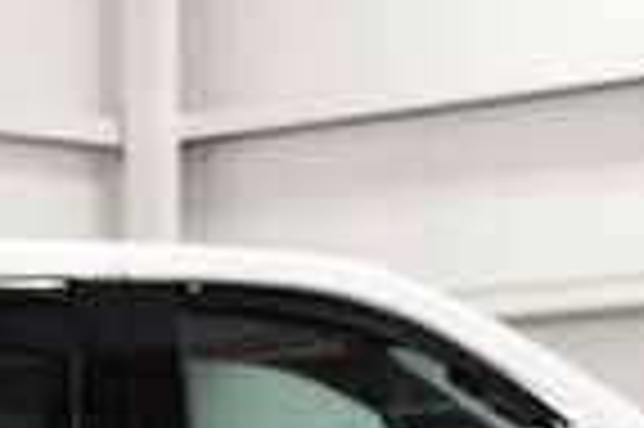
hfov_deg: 10.5
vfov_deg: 6.9
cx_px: -9
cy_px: 728
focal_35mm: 195
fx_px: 3489
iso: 1250
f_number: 8
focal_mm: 29
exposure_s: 1/60
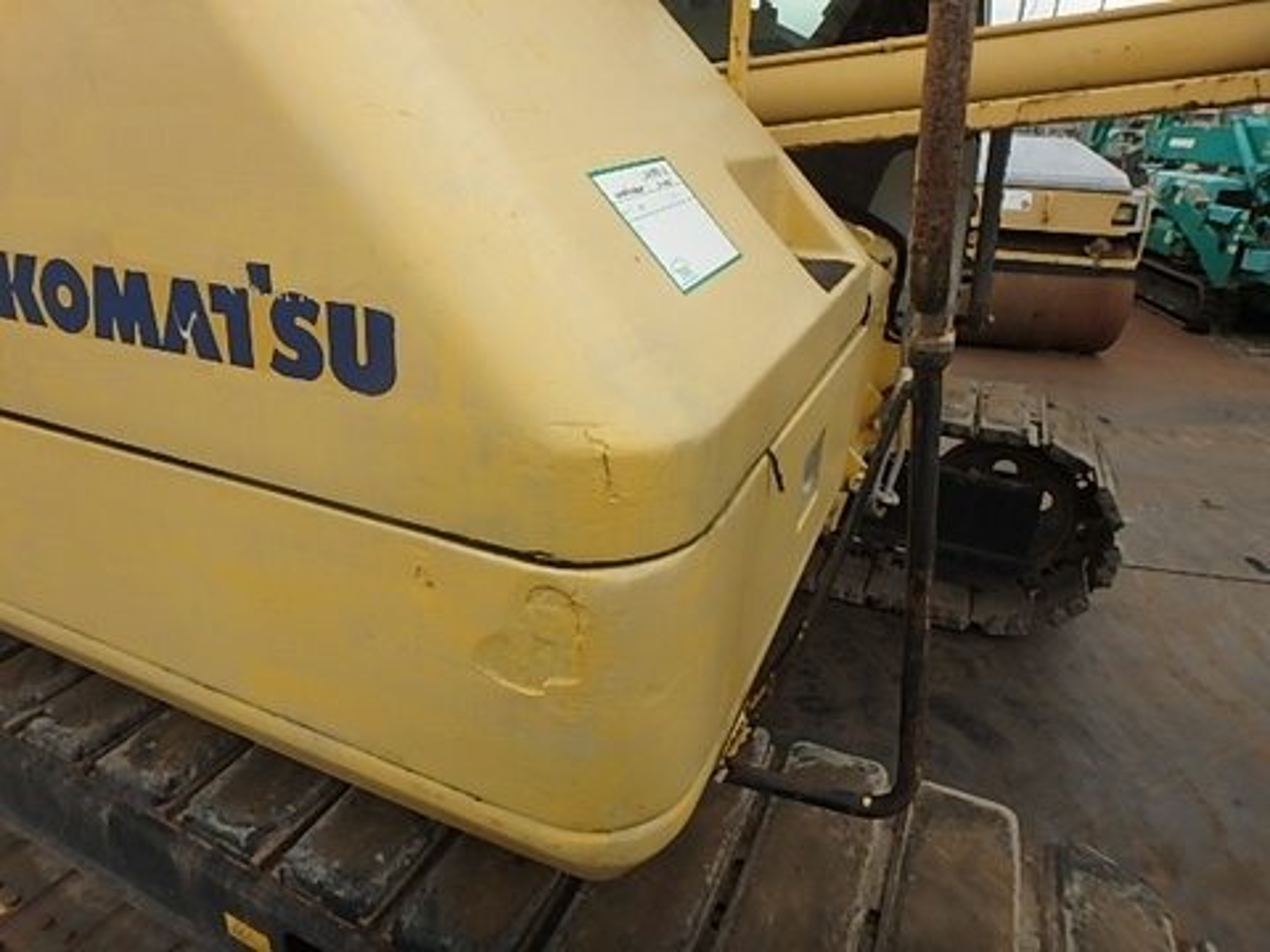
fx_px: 770
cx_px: 635
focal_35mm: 21
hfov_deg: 79.0
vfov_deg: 63.4
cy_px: 476
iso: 125
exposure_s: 1/400
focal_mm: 3.7
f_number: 3.5
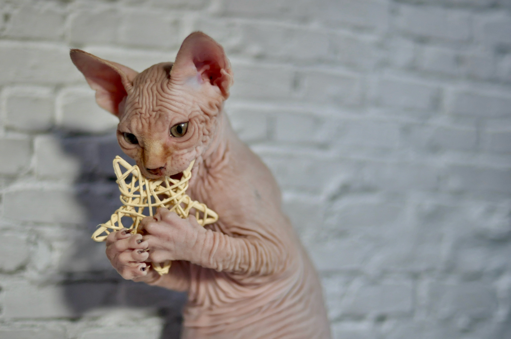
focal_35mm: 75
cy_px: 170
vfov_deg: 18.1
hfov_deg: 27.0
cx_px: 256
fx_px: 1063
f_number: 1.4
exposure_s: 1/1250
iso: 800
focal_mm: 50
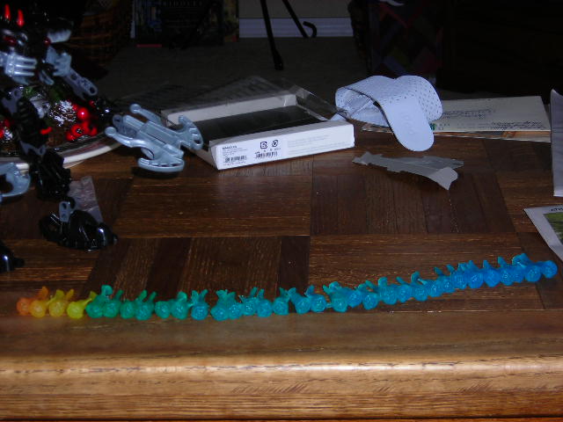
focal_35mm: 90
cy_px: 211
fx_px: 1464
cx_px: 282
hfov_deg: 21.8
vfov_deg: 16.4
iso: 50
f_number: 4.6
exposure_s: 1/60.1
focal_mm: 14.8
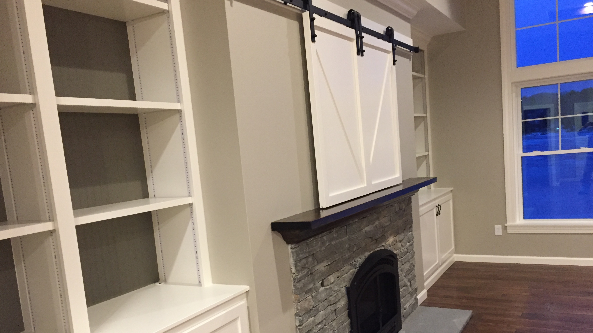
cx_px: 297
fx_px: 503
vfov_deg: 36.4
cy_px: 213
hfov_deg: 61.0
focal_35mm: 32
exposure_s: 1/15
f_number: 2.2
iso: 250
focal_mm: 4.15
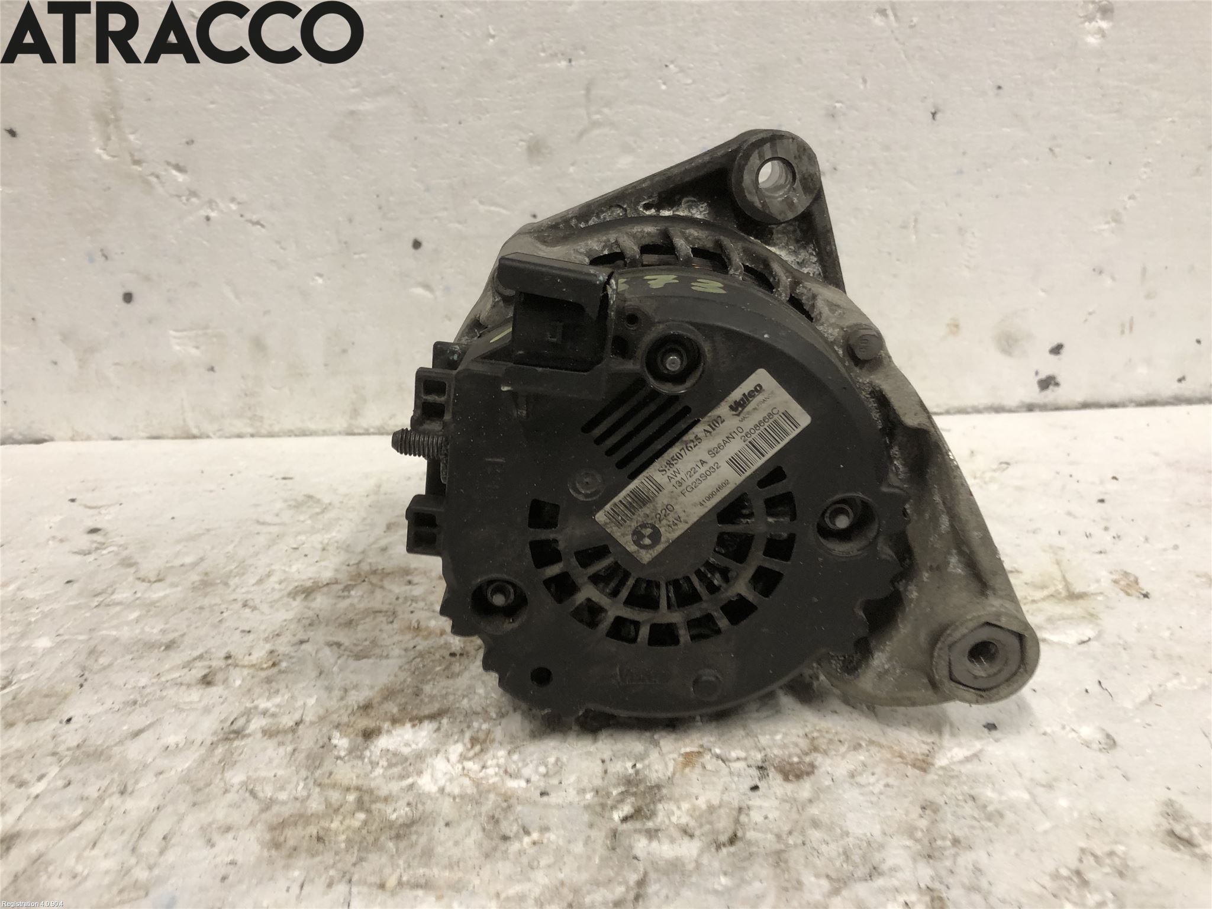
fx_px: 980
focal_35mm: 28
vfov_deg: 49.7
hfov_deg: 63.4
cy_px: 454
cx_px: 606
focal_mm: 3.99
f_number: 1.8
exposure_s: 1/20
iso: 32
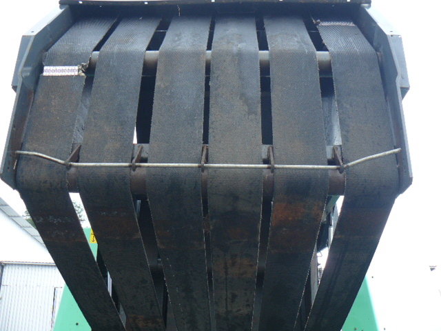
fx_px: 459
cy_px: 166
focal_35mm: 36
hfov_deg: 51.4
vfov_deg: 39.7
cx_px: 220
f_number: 2.8
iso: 100
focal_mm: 6
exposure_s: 1/60
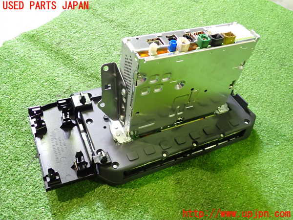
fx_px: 254
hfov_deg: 60.0
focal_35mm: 30
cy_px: 110
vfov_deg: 46.8
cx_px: 146
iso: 500
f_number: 2.3
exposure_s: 1/30
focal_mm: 5.4
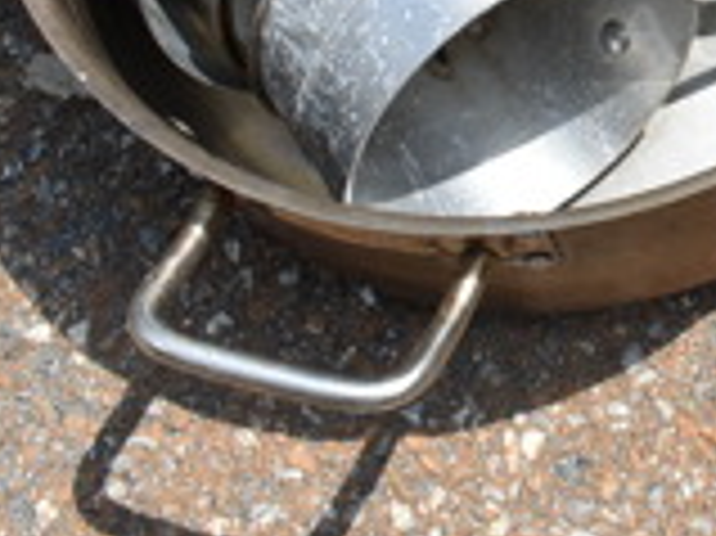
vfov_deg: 14.2
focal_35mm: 100
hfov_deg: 17.6
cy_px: -158
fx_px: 2067
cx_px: 1076
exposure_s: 1/125
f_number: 8
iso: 100
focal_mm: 18
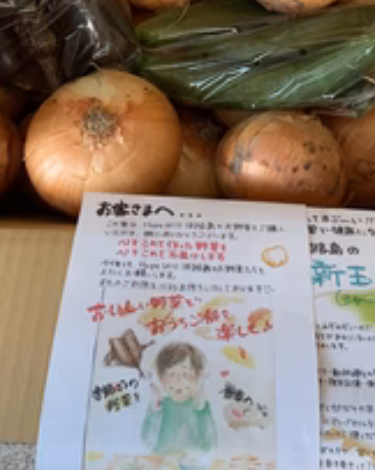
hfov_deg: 30.2
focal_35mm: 50
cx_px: 206
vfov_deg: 36.2
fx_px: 695
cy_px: 100
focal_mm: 4.25
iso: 100
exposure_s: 1/60
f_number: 1.8
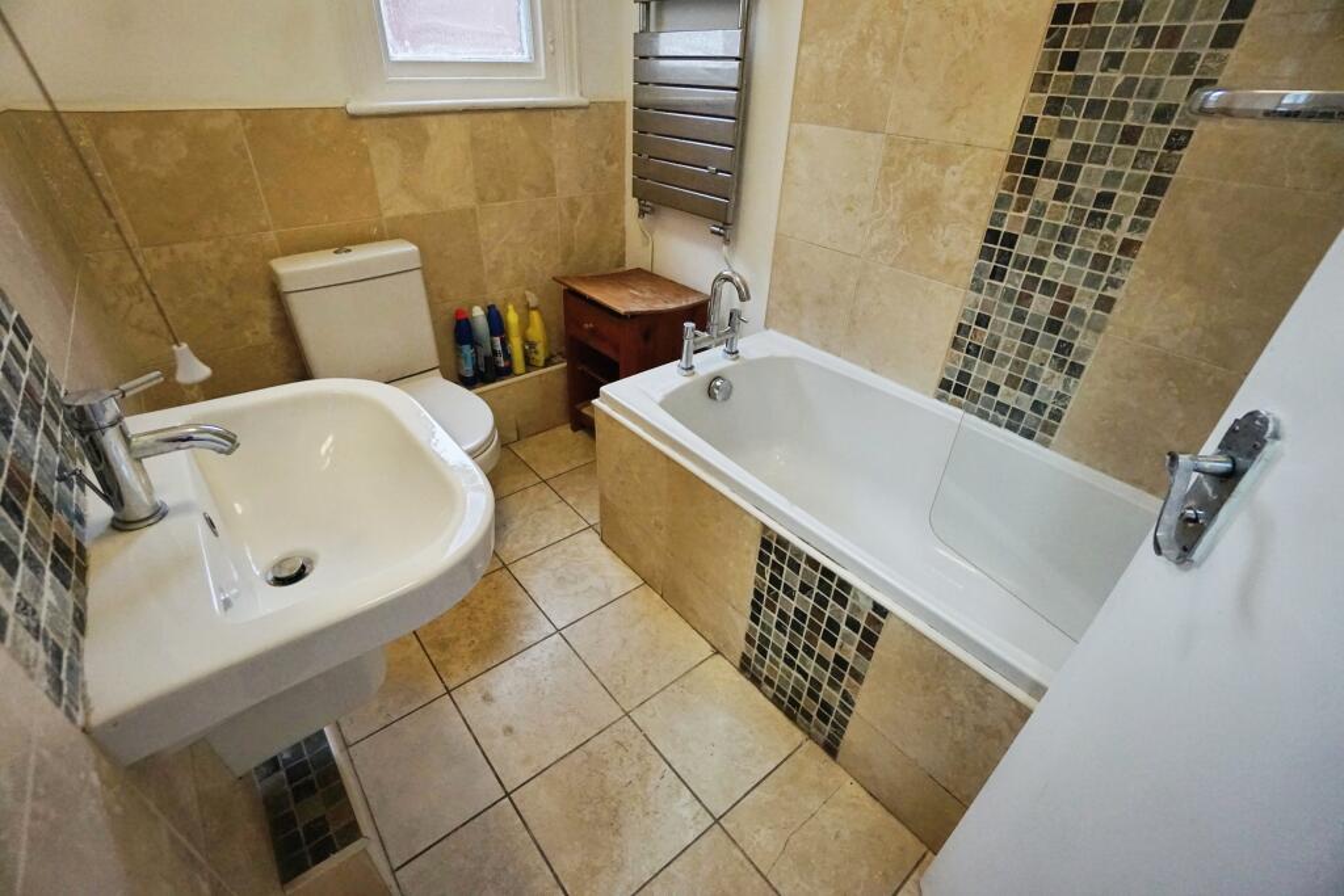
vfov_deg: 77.3
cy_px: 448
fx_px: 560
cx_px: 672
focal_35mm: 15
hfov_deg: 100.4
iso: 2000
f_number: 4
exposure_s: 1/160
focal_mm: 10
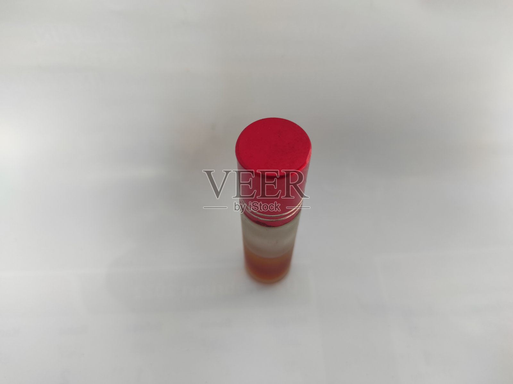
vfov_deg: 54.8
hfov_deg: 69.4
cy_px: 192
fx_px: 370
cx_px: 256
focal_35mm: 25
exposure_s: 1/209
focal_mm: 5.43
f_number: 1.89
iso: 100
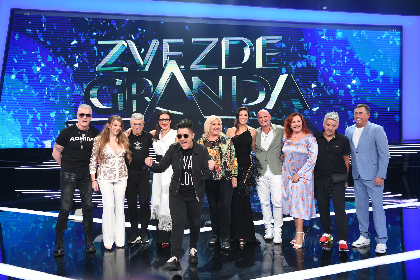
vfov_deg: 36.9
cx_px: 210
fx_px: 420
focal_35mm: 36
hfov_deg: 53.1
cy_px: 140
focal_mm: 36
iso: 2000
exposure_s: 1/500
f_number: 3.5
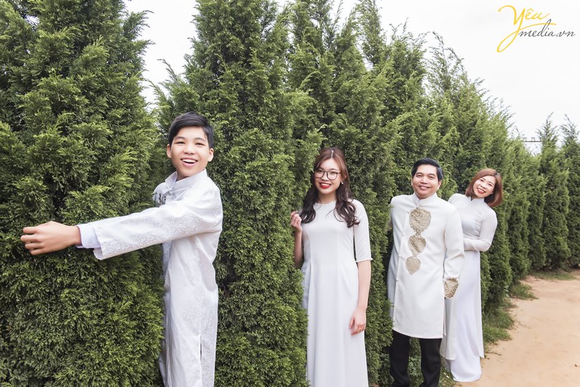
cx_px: 290
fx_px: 516
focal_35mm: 32
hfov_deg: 58.7
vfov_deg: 41.1
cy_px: 194
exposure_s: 1/160
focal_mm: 32
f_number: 7.1
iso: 320
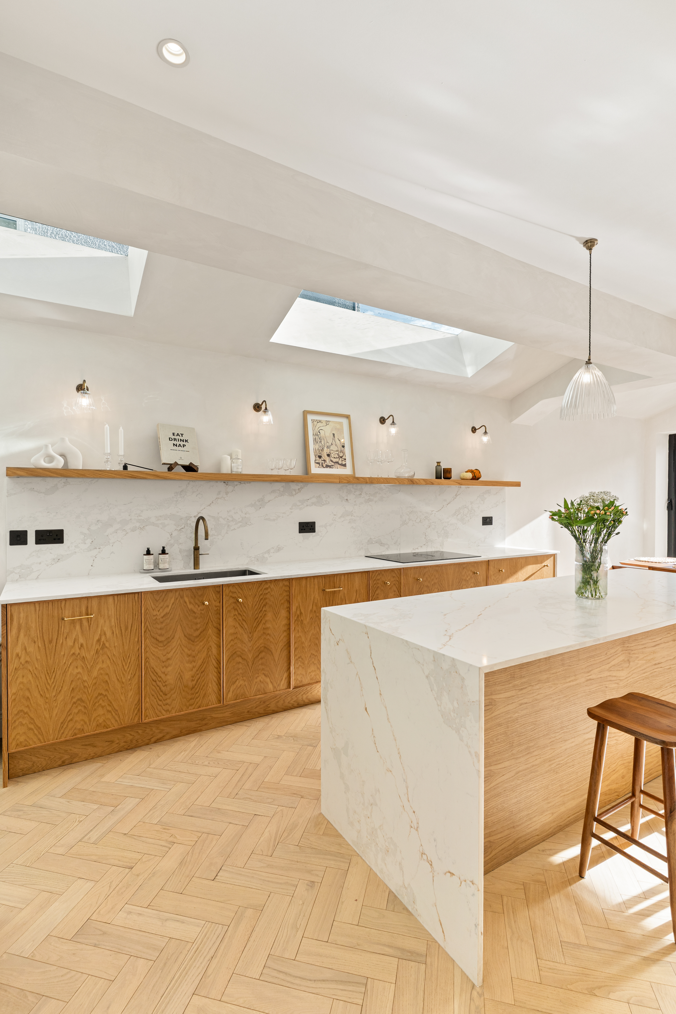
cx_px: 338
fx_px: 479
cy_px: 507
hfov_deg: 70.4
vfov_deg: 93.3
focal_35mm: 17
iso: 200
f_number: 7.1
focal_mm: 17
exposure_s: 1/100
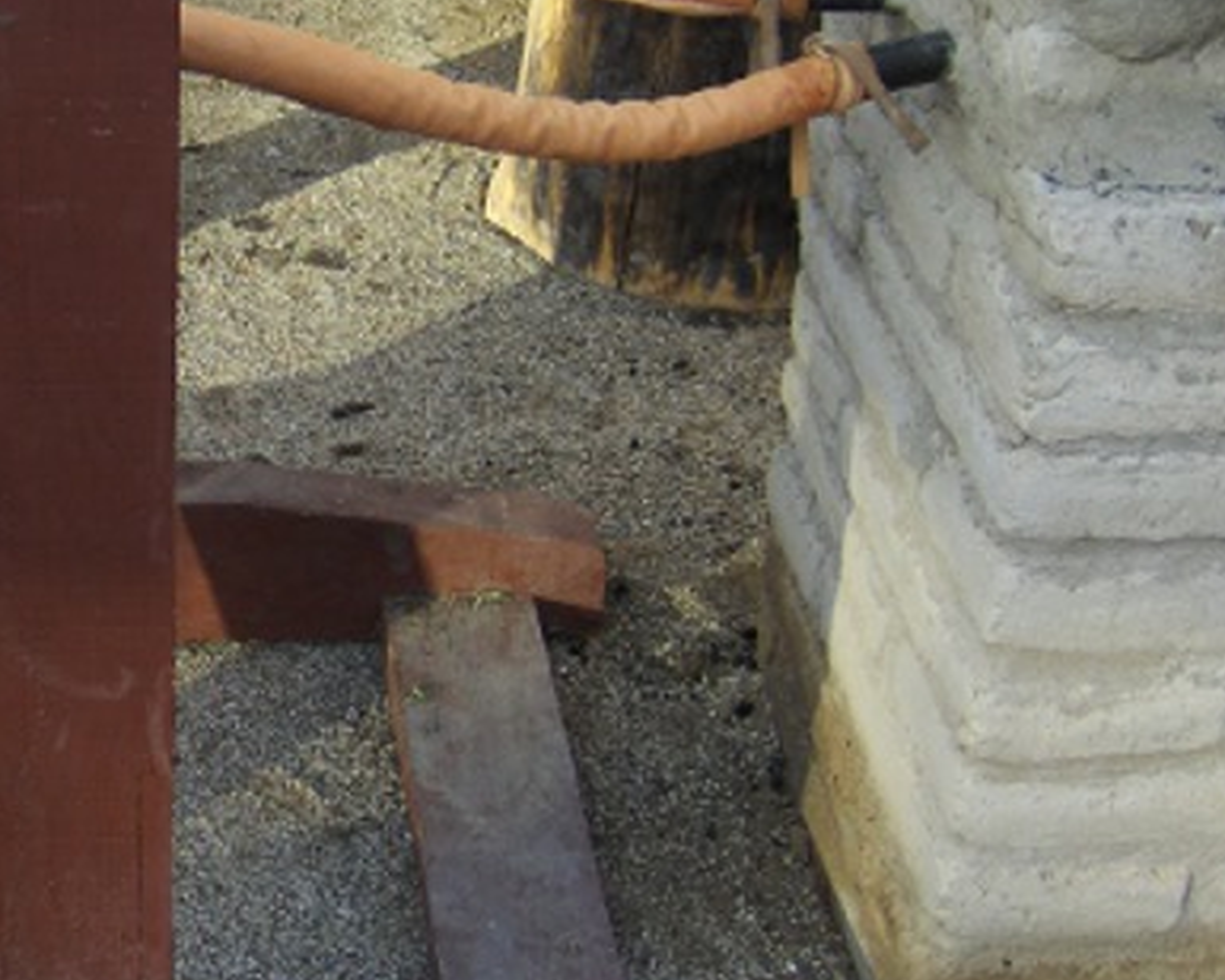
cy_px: 336
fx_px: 2574
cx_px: 19
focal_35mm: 71
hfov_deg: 25.5
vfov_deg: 21.5
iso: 100
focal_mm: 7.5
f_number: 3.5
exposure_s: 1/222
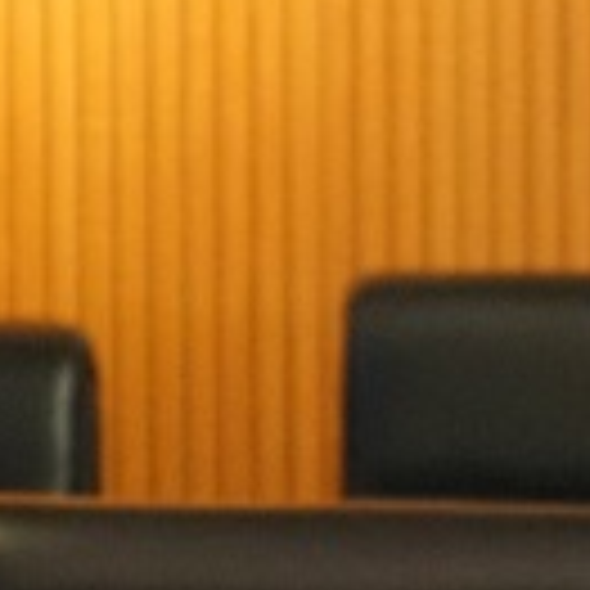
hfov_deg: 5.2
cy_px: 914
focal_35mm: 327
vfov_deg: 5.3
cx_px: 1320
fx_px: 6306
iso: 6400
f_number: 5.6
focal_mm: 70
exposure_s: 1/25
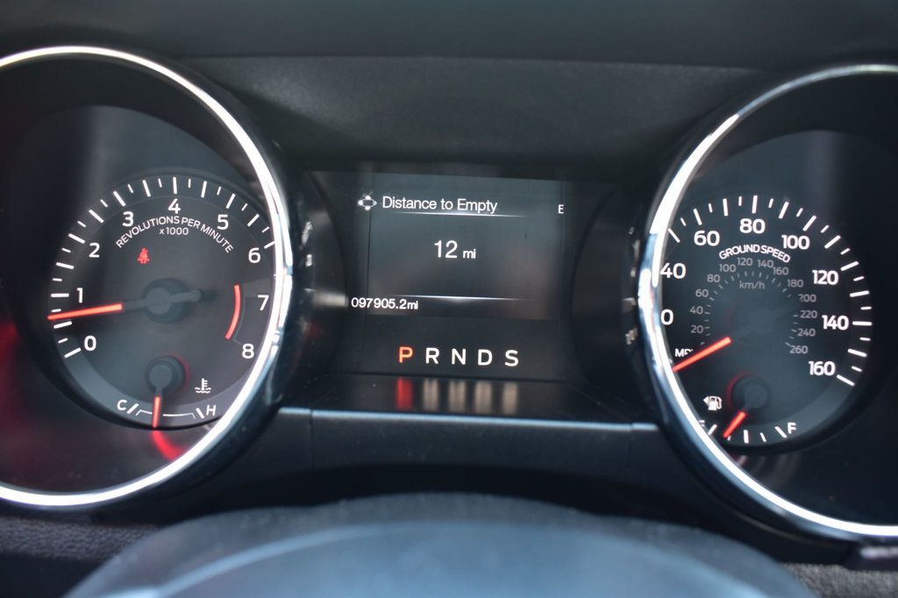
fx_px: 748
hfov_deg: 61.9
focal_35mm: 30
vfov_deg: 43.6
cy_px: 299
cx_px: 449
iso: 640
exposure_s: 1/15
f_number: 6.3
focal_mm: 20
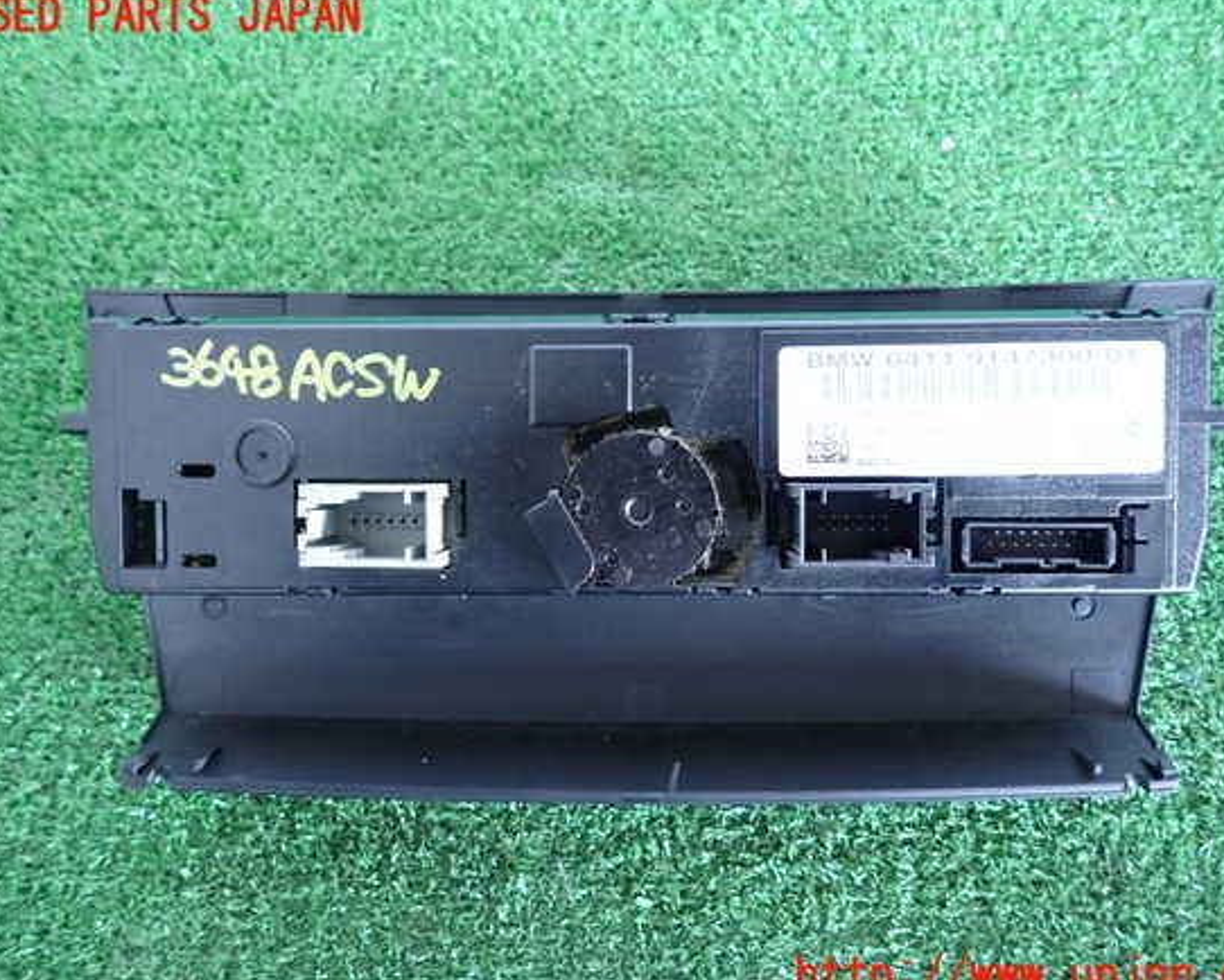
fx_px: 978
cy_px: 497
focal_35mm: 27
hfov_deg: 64.0
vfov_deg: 53.2
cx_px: 628
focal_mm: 4.5
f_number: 2
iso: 640
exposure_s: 1/30
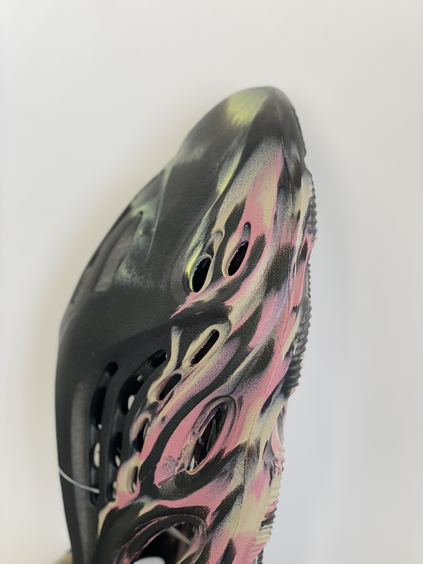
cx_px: 212
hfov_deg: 28.0
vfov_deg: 36.8
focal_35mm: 52
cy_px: 282
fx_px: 847
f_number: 2
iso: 50
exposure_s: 1/100
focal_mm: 6
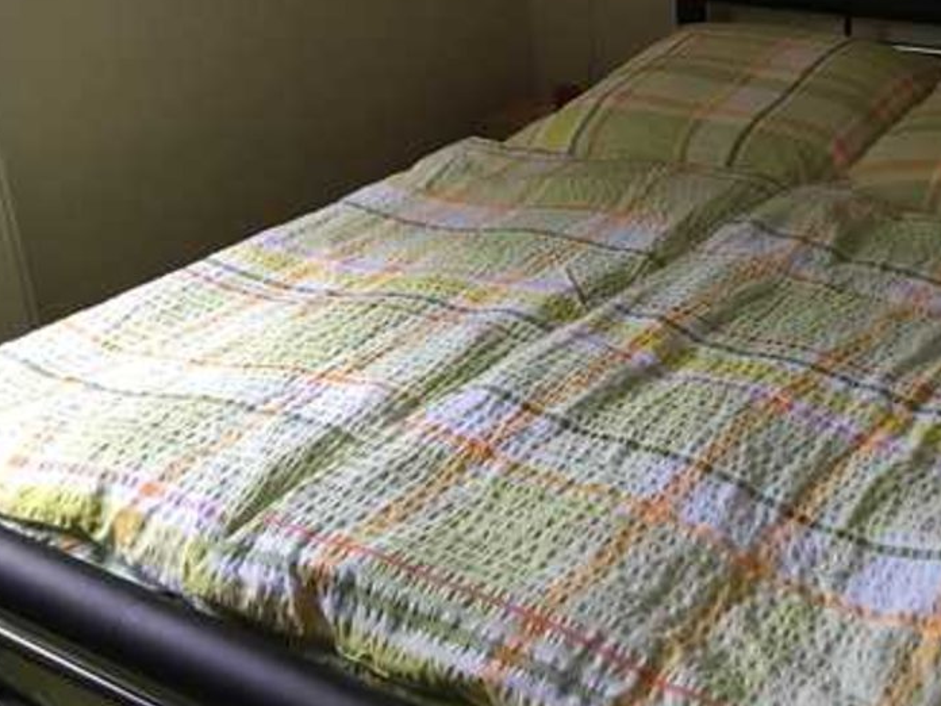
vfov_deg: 28.8
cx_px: 750
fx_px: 1359
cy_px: 200
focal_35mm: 50
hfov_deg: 36.9
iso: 160
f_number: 2.2
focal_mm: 4.15
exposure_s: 1/33
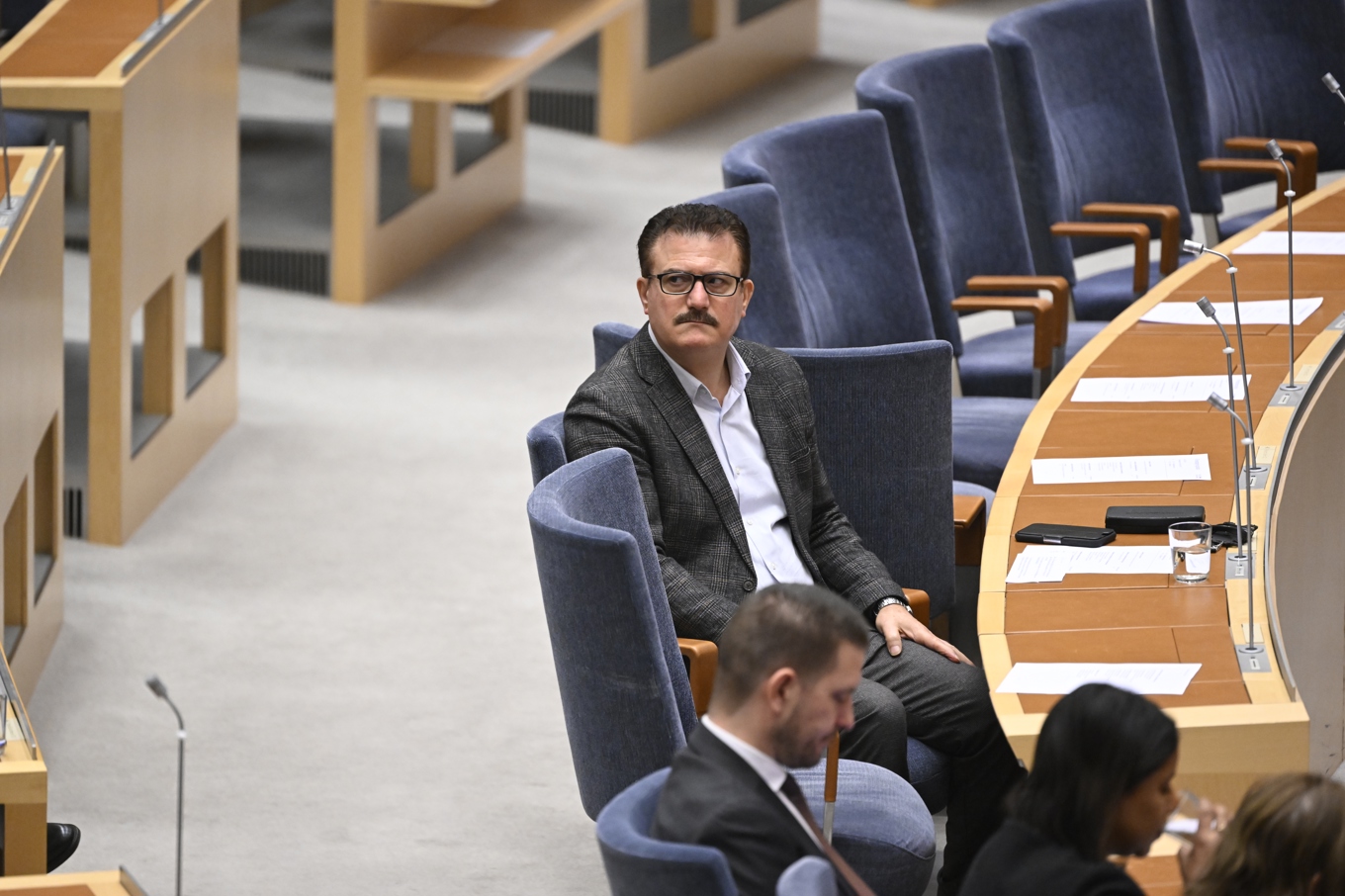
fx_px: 14940
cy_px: 448
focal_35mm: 400
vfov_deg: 3.4
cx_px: 672
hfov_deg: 5.2
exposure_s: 1/320
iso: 4000
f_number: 4
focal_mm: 400
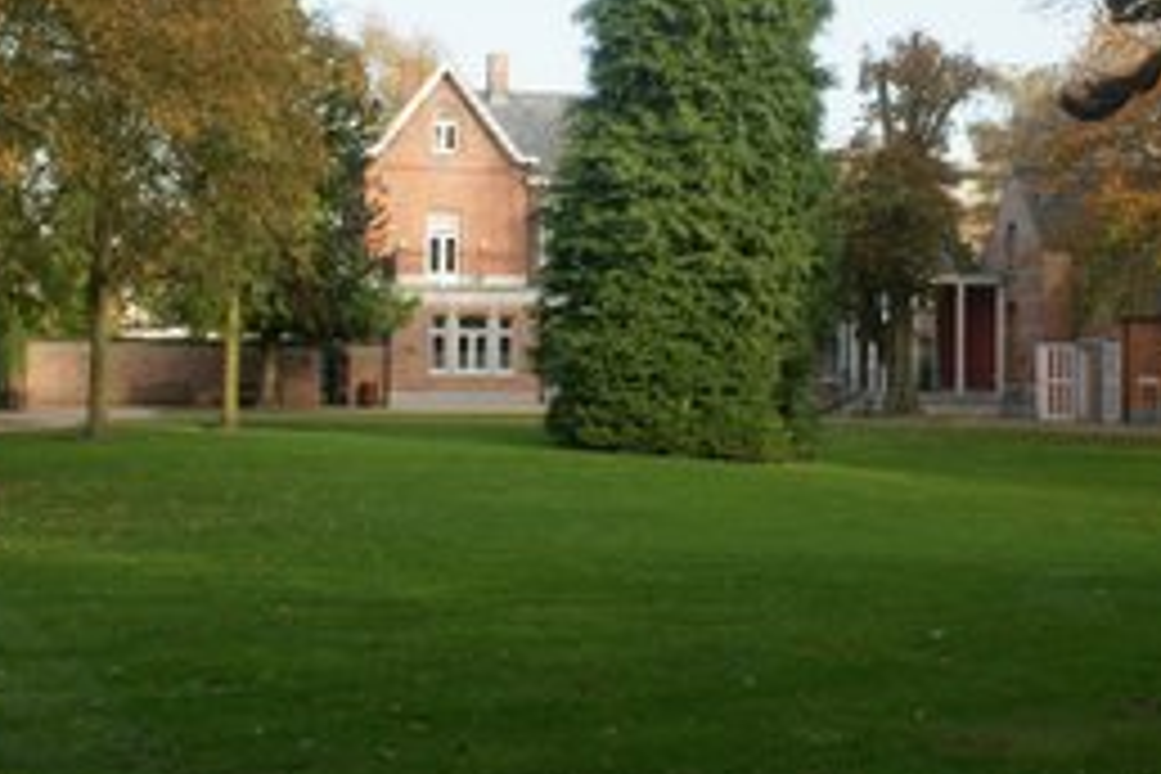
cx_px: 652
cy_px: 194
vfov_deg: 20.2
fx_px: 2161
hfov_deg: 30.0
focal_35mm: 67
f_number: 10
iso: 200
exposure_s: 1/125
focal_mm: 24
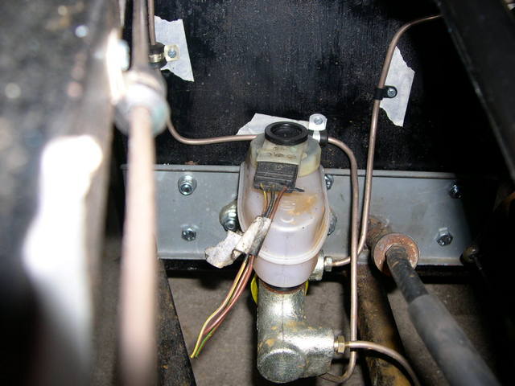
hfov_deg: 49.0
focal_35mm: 38
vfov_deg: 37.7
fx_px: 565
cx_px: 258
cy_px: 193
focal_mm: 8
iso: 100
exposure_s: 1/60
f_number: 2.8
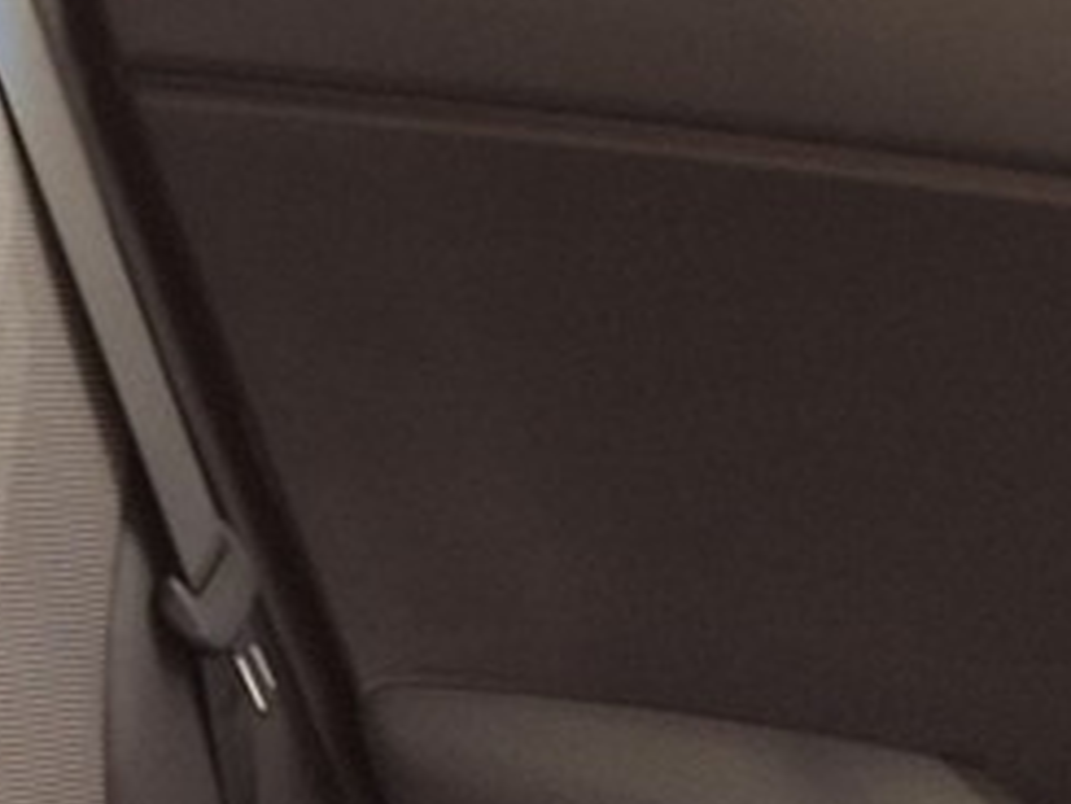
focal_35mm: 135
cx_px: -350
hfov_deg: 14.0
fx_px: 4179
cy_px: 1936
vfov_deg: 9.7
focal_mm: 5.54
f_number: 1.8
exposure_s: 1/25
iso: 320
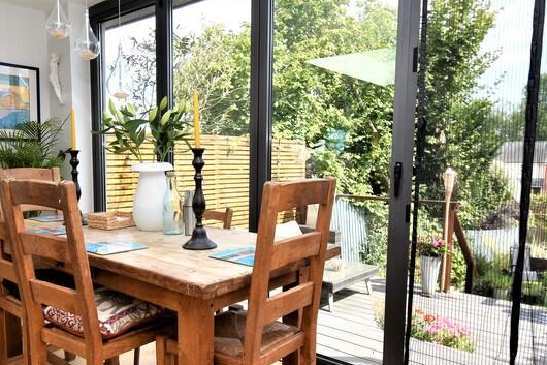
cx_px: 230
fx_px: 440
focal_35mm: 29
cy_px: 208
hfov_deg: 63.3
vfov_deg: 44.8
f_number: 5.6
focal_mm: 10
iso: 100
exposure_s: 1/125
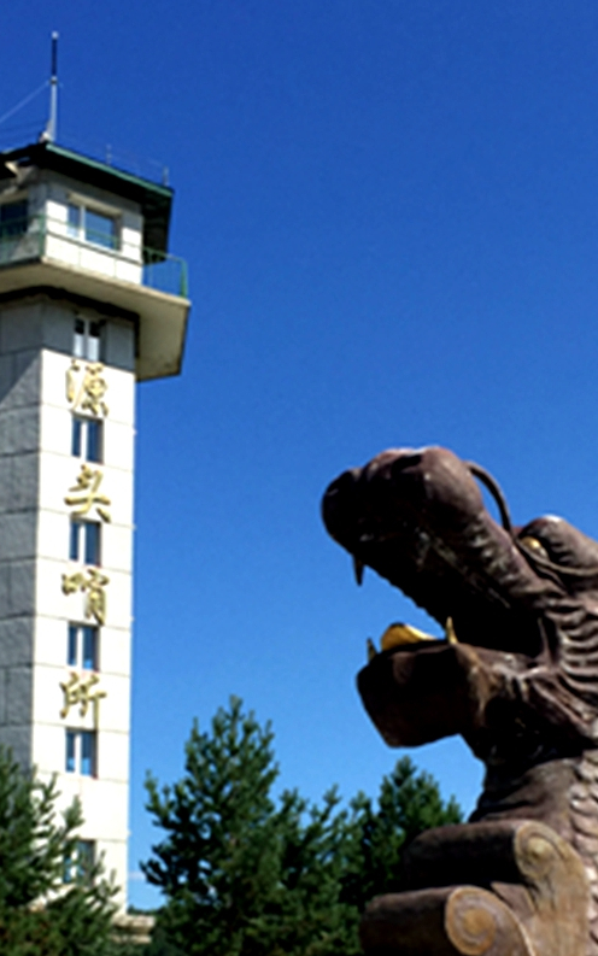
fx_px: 1616
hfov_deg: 21.0
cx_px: 291
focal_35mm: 62
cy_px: 791
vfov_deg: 31.9
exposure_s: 1/2198
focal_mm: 4.15
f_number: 2.2
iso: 32
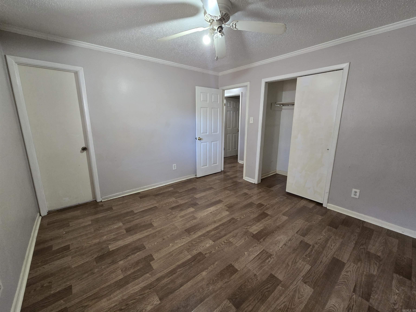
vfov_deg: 89.9
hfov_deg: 106.2
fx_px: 156
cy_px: 156
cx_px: 208
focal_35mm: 13
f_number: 2.2
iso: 500
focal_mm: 2.2
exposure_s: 1/60
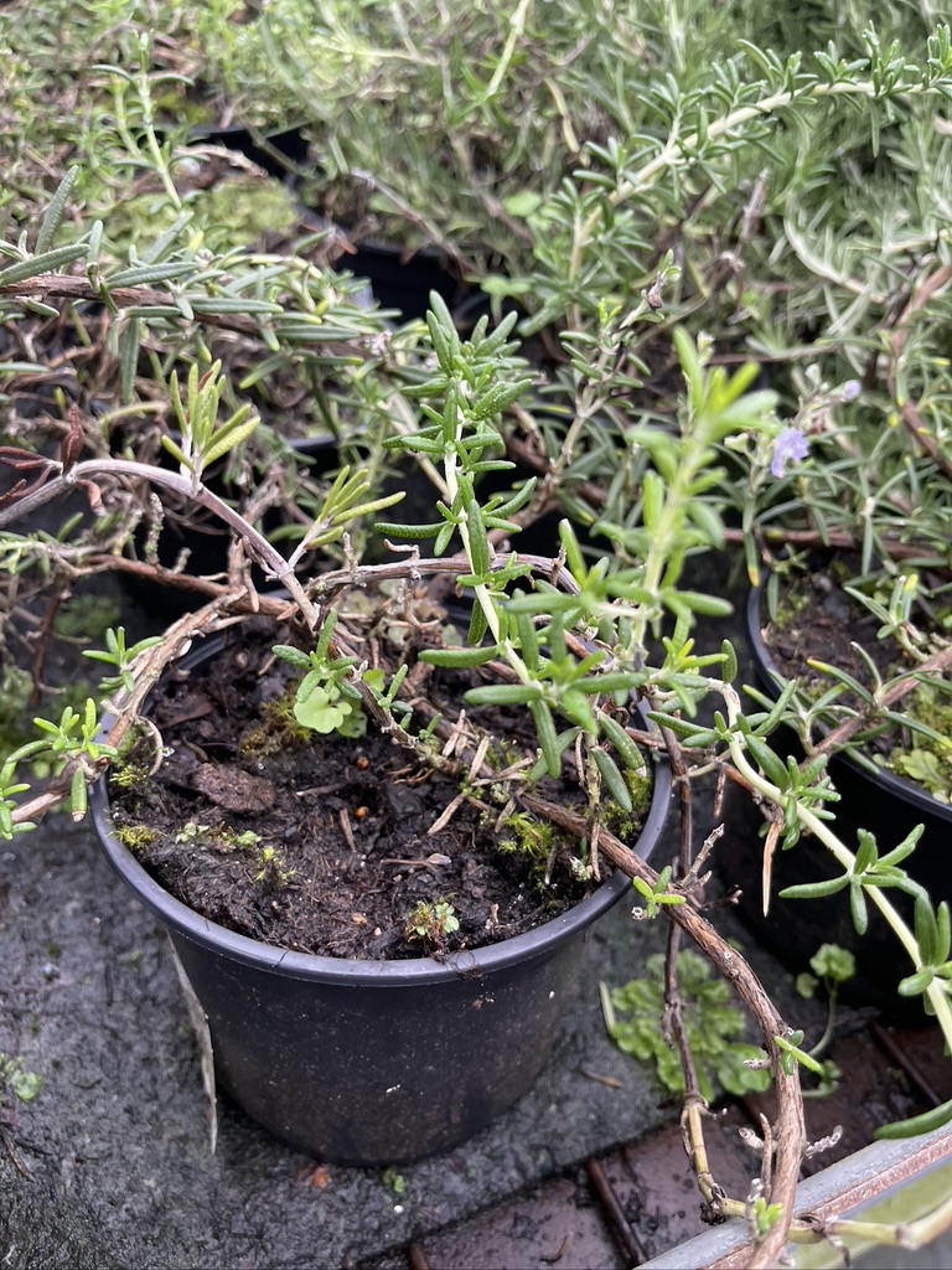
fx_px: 953
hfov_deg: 53.1
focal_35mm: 26
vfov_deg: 67.3
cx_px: 476
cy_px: 635
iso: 320
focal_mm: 5.1
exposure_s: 1/60
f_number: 1.6
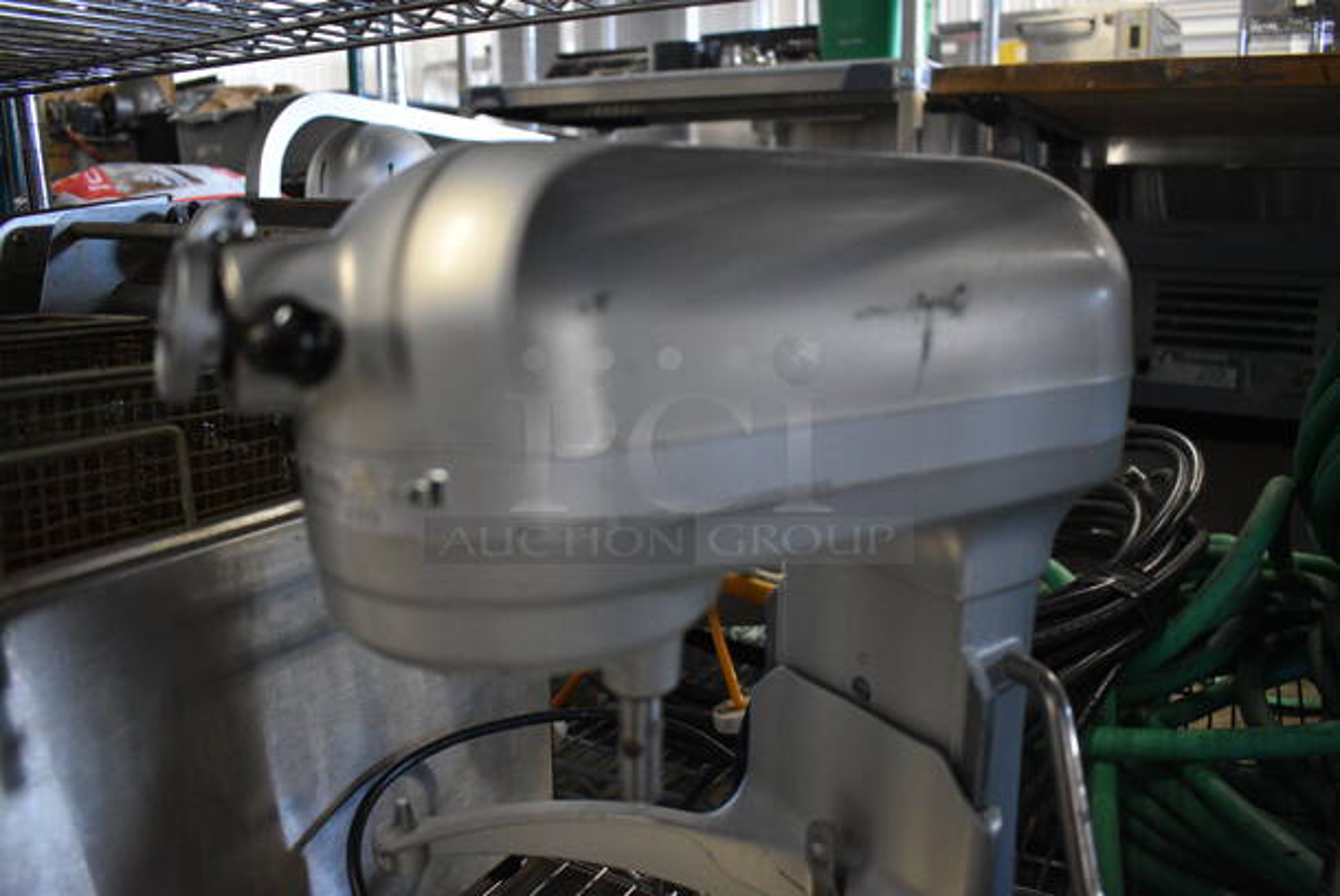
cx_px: 670
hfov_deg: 67.3
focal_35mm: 27
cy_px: 448
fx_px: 1006
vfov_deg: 48.0
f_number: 3.5
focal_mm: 18
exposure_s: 1/125
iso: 3200
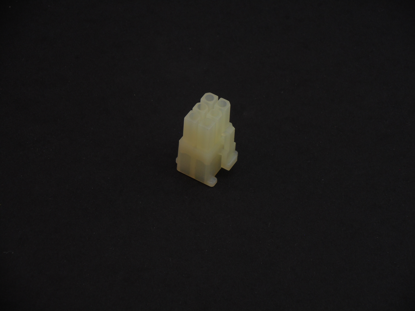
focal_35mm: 102
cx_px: 208
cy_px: 156
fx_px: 1223
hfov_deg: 19.3
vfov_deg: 14.5
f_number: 5.8
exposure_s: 1/60
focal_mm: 18.2
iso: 110
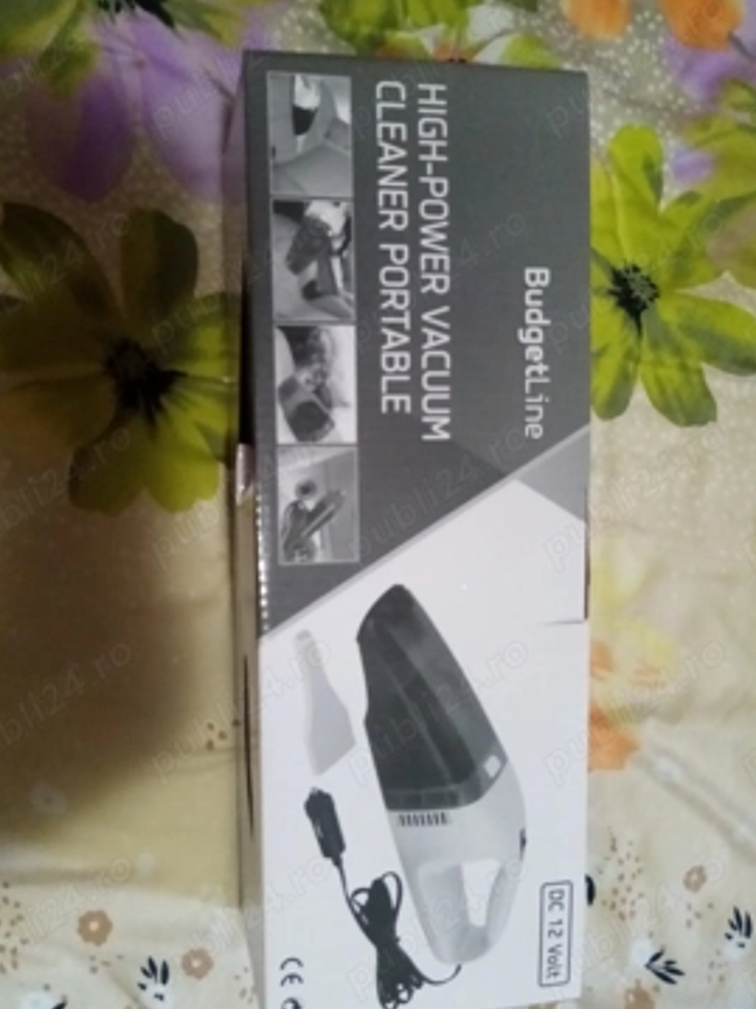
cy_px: 540
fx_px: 845
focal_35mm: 29
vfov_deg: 61.6
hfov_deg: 48.1
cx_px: 337
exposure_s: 1/25
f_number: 1.8
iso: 678
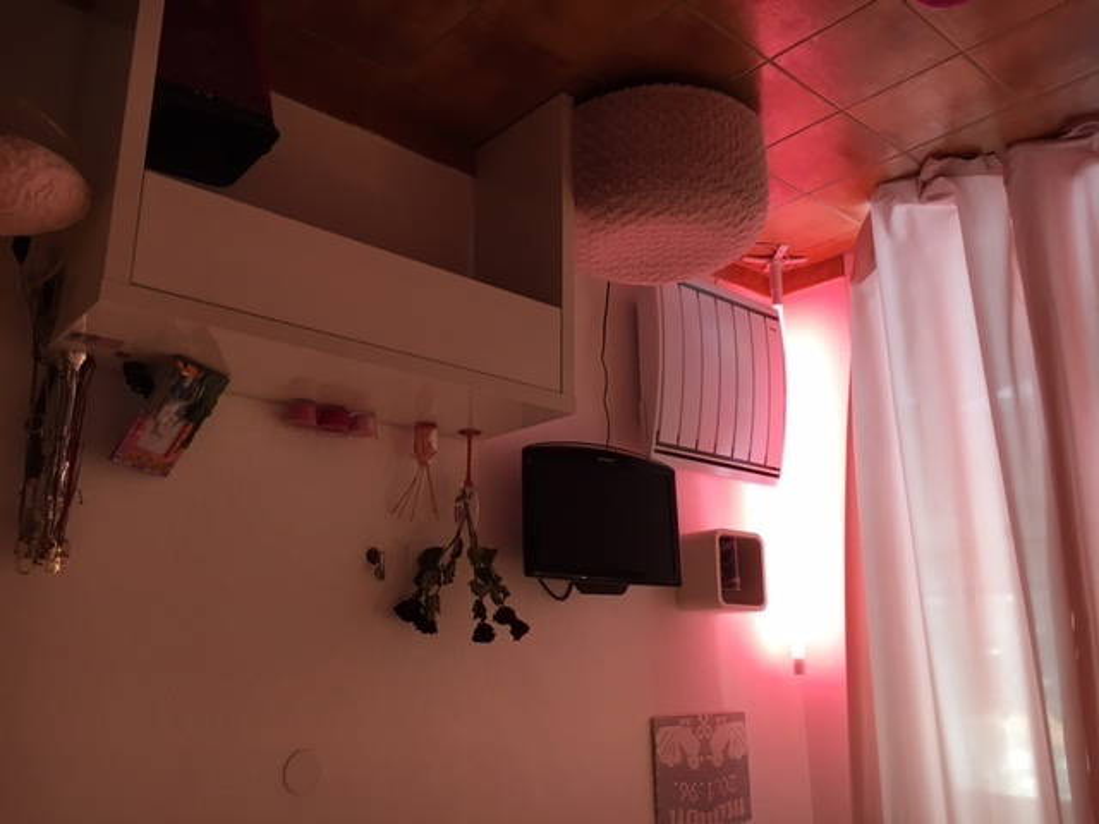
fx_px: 921
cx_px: 550
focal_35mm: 29
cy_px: 412
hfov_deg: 61.7
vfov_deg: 48.2
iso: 80
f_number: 2.2
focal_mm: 4.15
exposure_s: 1/33
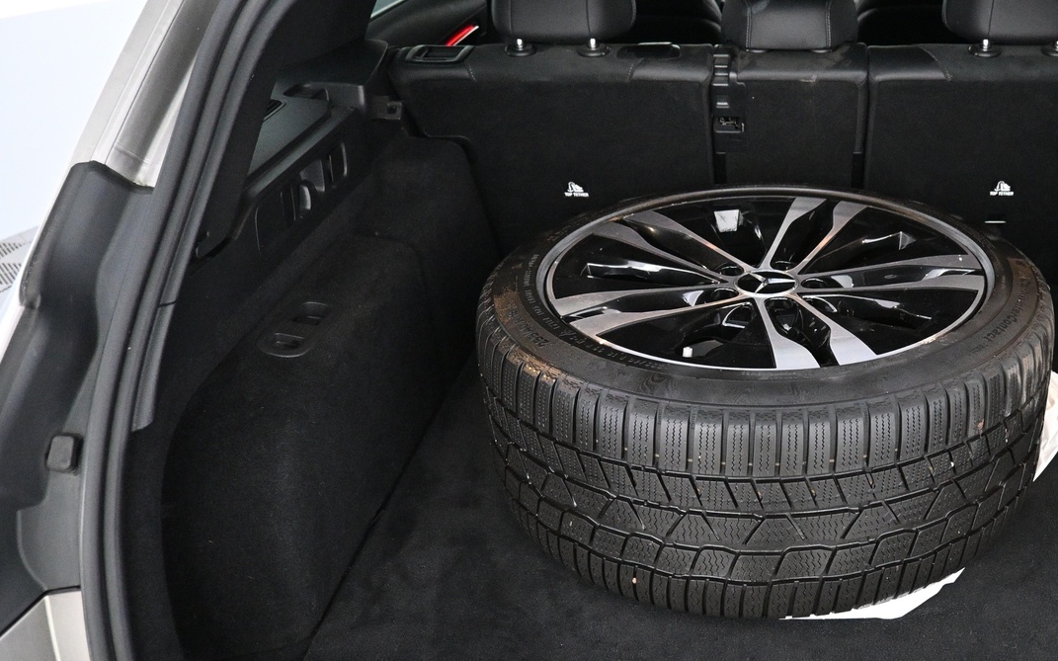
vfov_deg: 34.4
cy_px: 369
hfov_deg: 50.7
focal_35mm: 37
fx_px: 1067
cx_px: 787
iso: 4000
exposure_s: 1/50
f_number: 3.5
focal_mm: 16
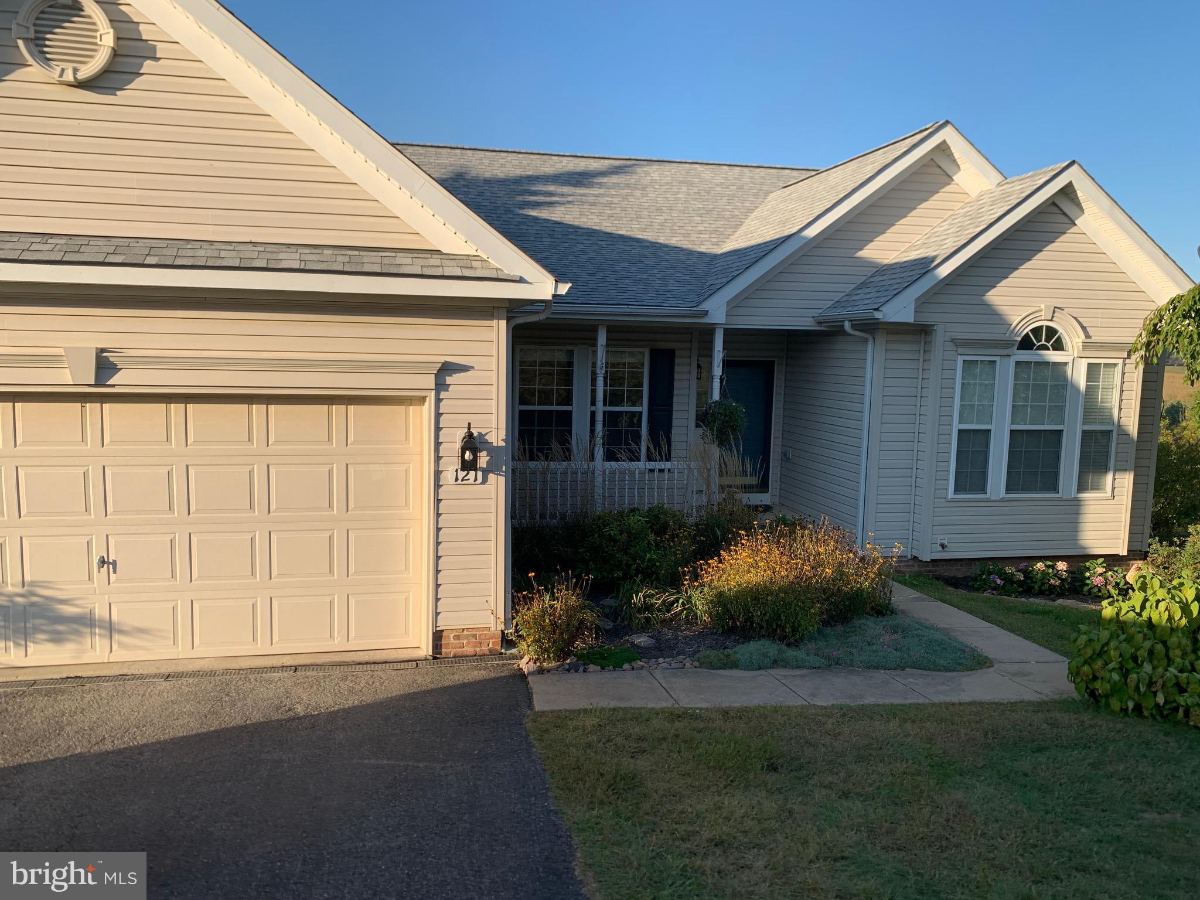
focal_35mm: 26
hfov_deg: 67.3
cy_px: 450
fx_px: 901
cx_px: 600
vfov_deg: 53.1
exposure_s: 1/1406
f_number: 1.8
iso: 25
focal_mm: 4.25
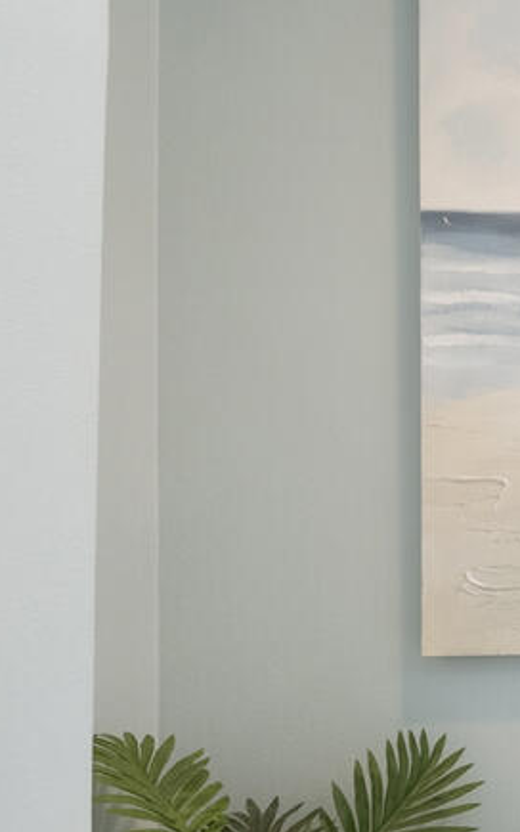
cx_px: 1644
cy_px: 572
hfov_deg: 10.5
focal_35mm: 77
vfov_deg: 26.5
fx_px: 1753
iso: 320
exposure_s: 1/2.5
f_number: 8
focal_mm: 16.5
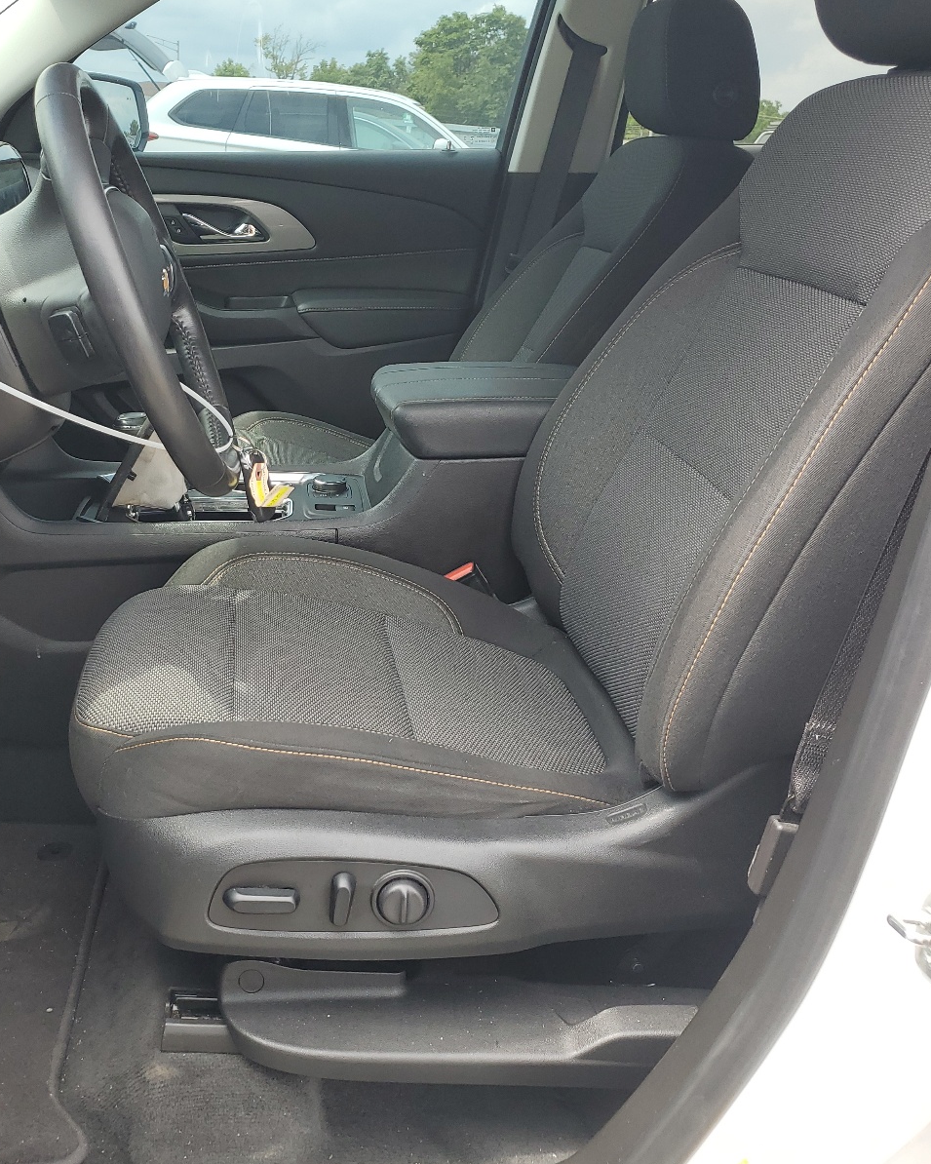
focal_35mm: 34
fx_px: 1171
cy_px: 584
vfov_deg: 52.8
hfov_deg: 42.8
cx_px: 313
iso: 50
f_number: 1.5
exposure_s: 1/435
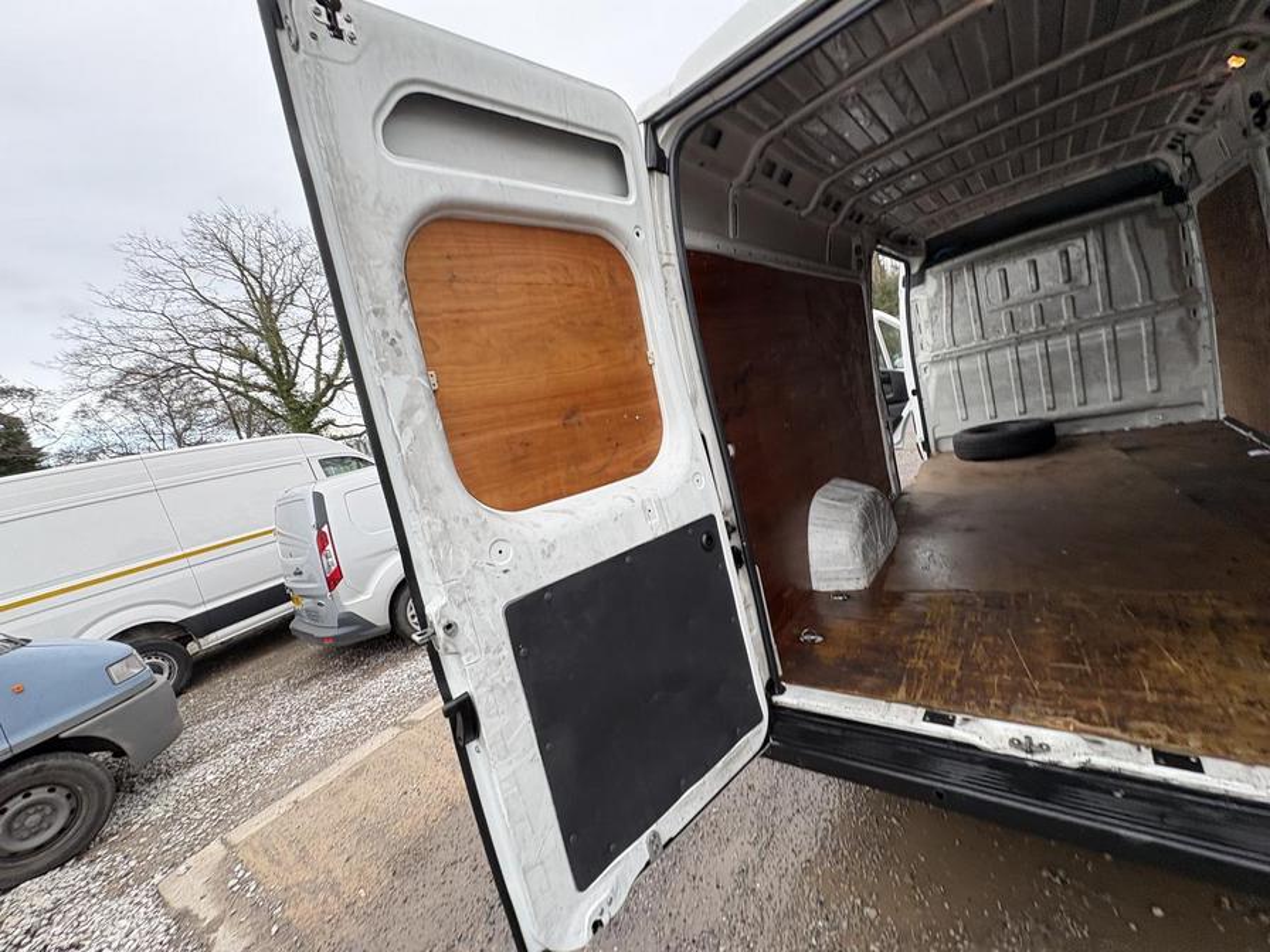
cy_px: 476
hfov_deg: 102.1
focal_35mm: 14
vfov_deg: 85.7
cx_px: 635
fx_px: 514
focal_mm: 2.22
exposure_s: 1/99
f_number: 2.2
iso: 125
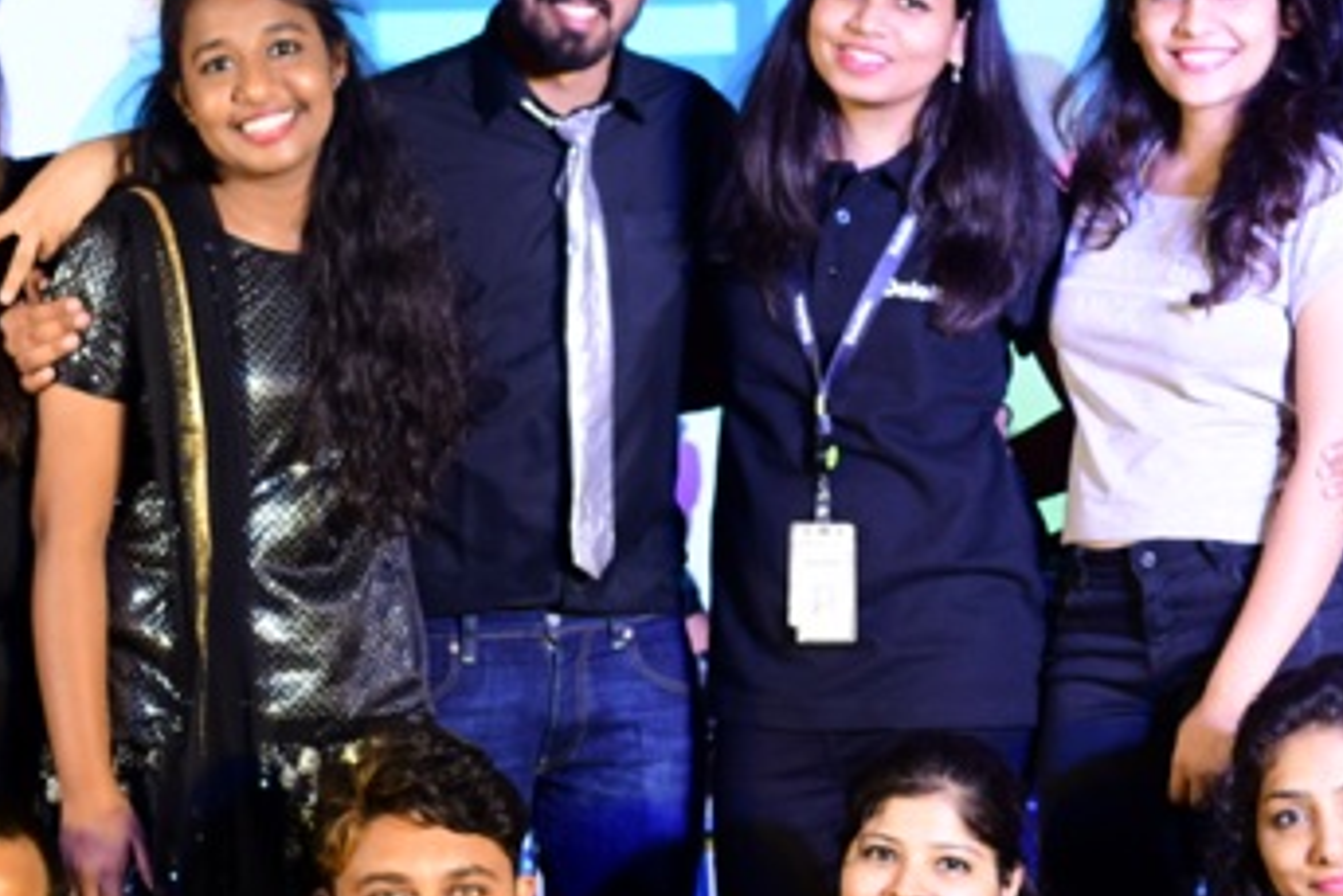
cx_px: 850
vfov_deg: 7.8
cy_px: 728
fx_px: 6531
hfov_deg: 11.7
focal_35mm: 175
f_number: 4
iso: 640
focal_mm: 50
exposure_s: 1/100
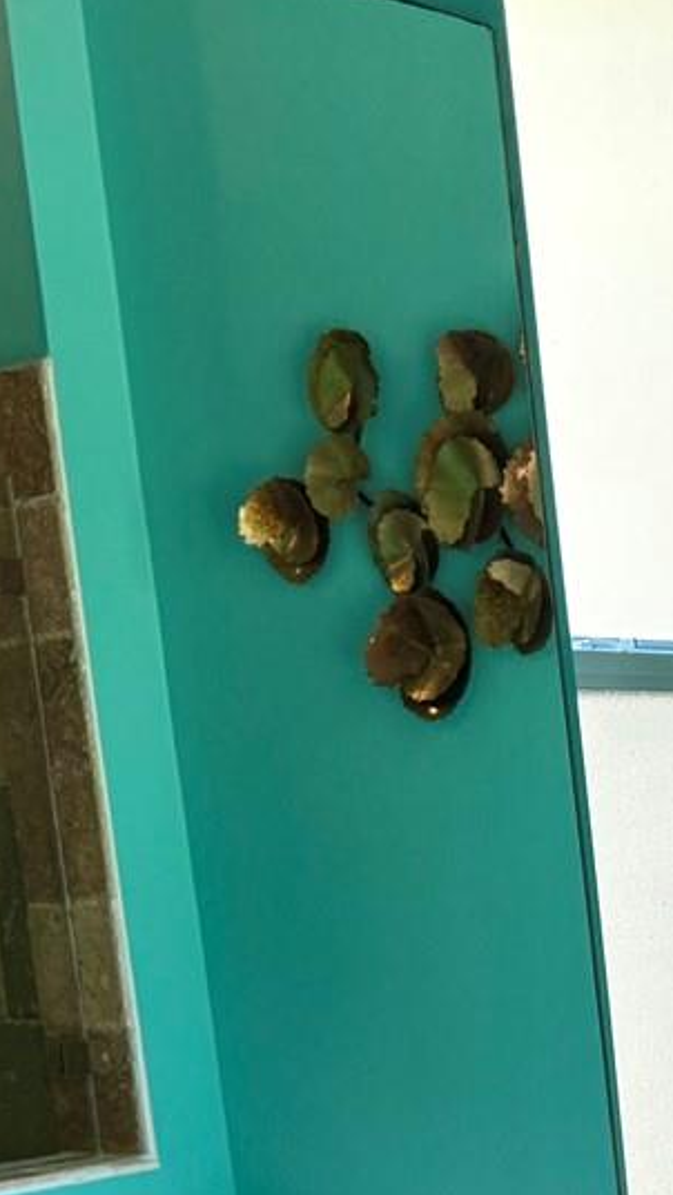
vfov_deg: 25.5
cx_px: 1116
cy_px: 1257
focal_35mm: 78
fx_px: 2471
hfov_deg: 14.1
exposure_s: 1/137
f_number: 1.78
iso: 125
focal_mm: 6.76
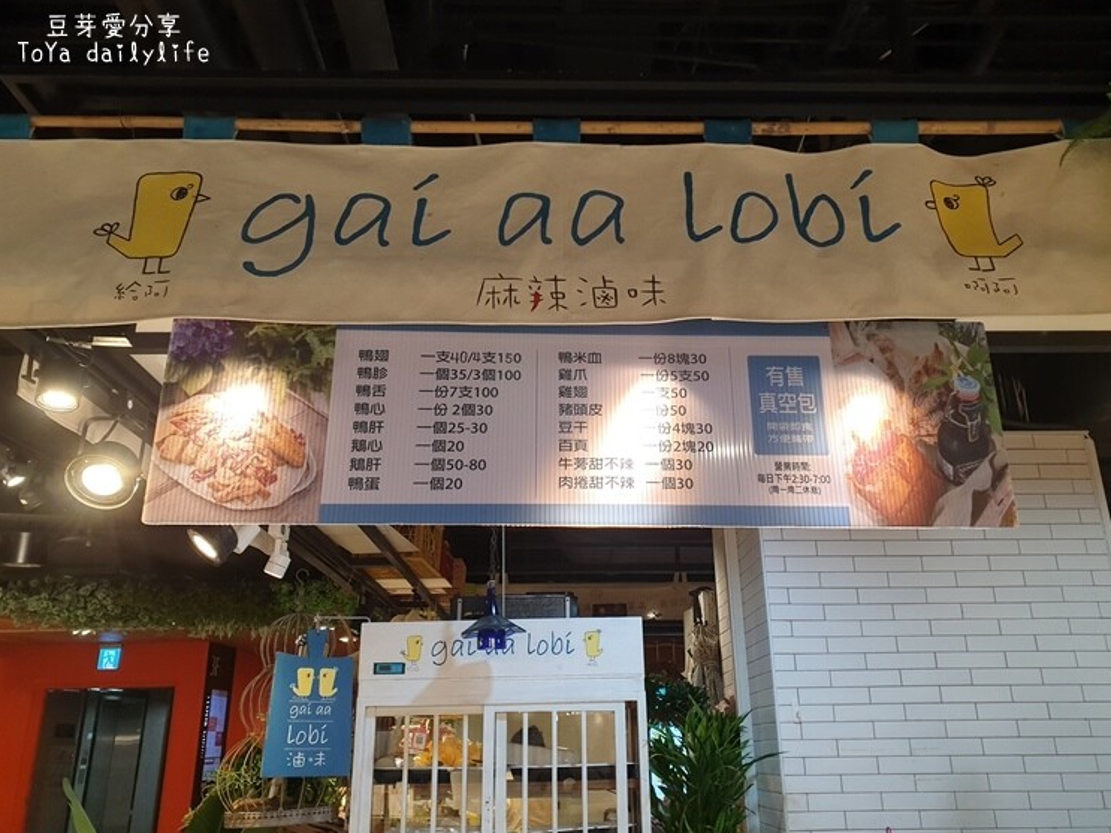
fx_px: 899
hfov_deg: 63.4
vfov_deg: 49.7
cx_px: 567
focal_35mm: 28
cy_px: 407
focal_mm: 4.3
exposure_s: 1/60
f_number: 2.4
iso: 160
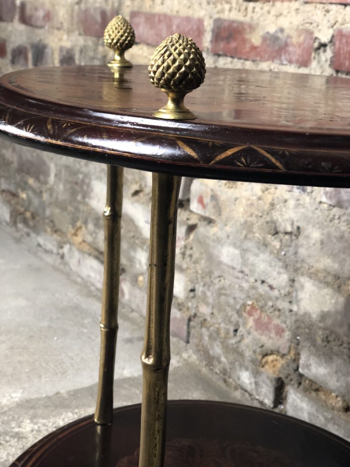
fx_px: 728
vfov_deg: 35.5
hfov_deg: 27.0
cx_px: 178
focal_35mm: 54
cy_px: 231
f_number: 2.4
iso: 100
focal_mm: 6
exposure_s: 1/33
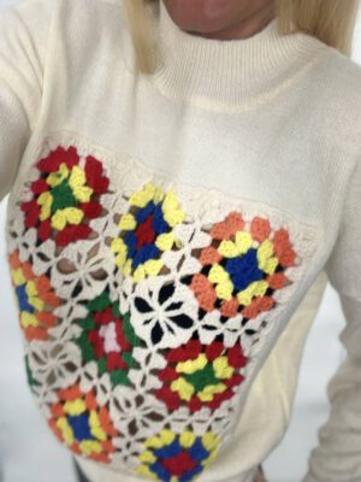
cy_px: 241
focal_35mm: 30
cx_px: 180
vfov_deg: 60.0
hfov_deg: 46.8
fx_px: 417
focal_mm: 2.71
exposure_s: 1/128
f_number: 2.2
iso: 25
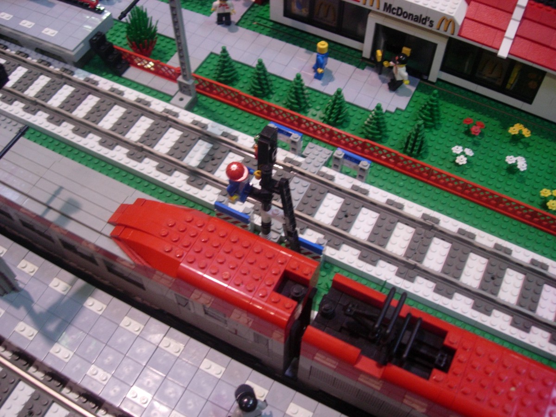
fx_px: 610
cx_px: 278
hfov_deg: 49.0
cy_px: 208
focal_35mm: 38
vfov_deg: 37.7
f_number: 2.8
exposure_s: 1/32
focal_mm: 7.8
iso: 149
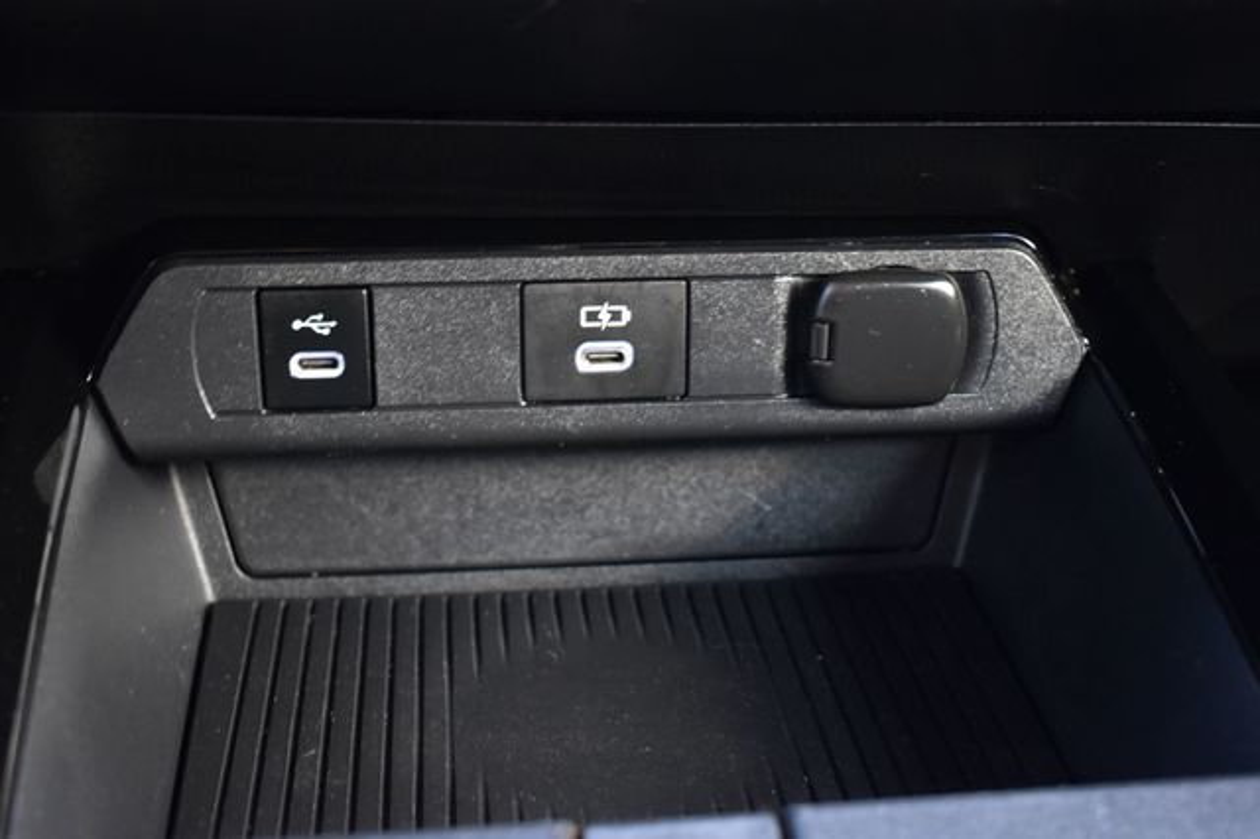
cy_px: 420
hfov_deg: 42.3
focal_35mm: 46
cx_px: 630
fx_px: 1627
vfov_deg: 28.9
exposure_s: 1/4
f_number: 4.2
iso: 1600
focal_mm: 31
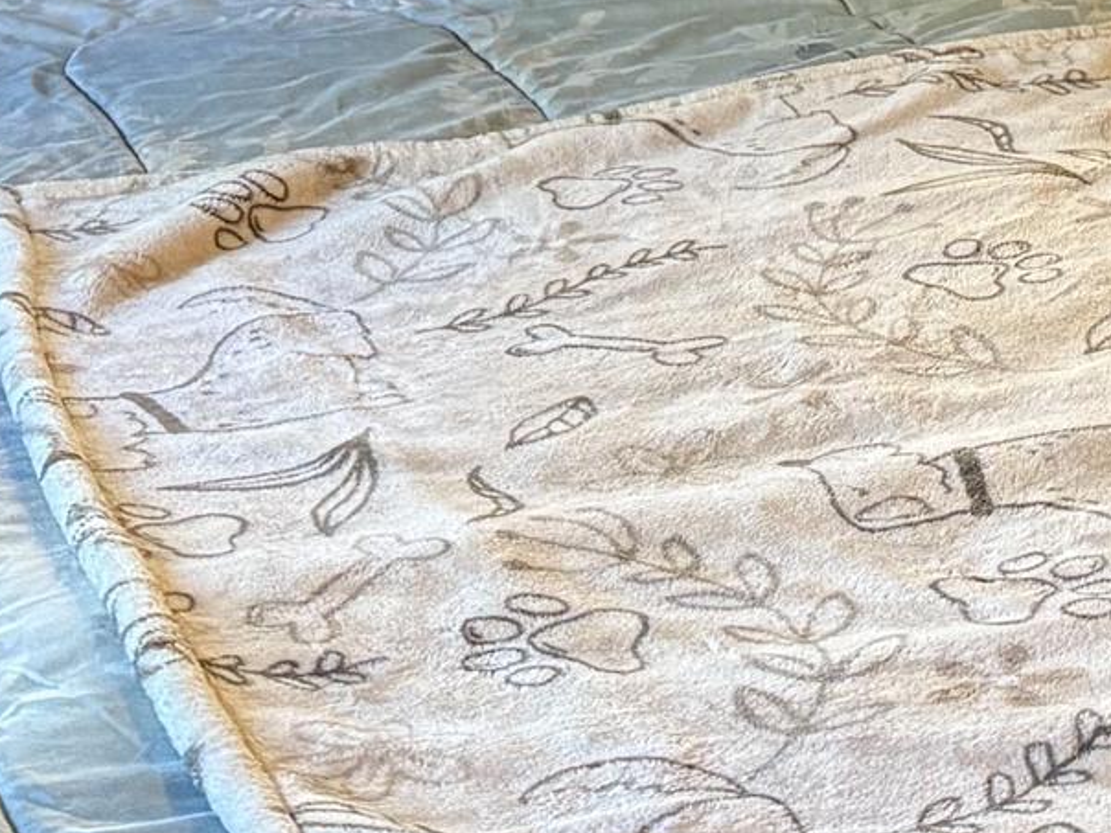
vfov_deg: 11.2
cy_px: -736
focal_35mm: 122
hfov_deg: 15.6
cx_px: 1297
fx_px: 3916
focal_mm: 6.76
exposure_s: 1/60
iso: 500
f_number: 1.78
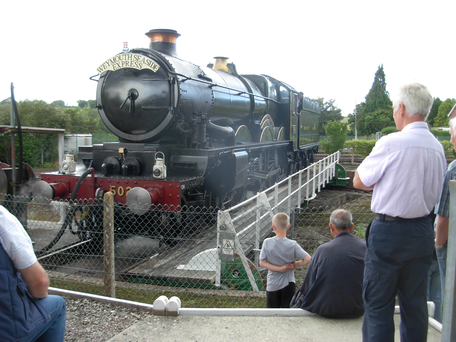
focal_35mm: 38
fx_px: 501
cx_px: 228
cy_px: 171
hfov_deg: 49.0
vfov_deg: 37.7
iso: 79
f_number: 2.9
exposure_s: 1/102
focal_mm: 6.3
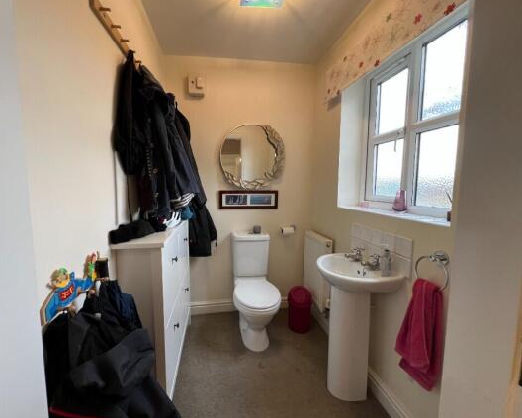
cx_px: 242
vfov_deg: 88.0
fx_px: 216
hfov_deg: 100.5
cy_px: 209
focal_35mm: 14
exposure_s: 1/100
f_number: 1.8
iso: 200
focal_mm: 1.57
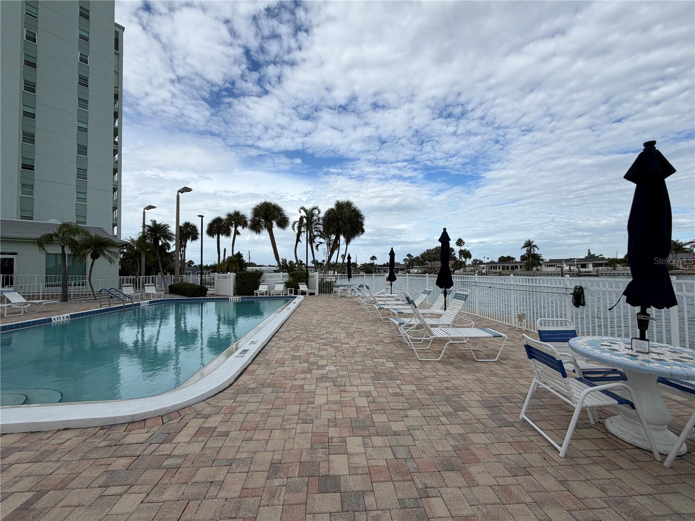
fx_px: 281
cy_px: 260
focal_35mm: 14
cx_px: 348
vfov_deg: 85.7
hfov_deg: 102.1
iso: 20
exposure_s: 1/985
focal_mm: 2.22
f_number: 2.2
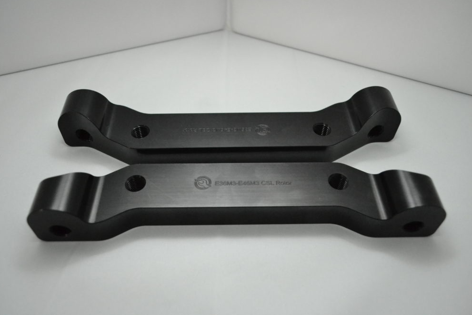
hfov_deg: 60.3
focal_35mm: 31
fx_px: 406
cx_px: 232
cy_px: 153
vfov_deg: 42.3
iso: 3200
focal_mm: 20
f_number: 3.8
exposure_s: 1/60
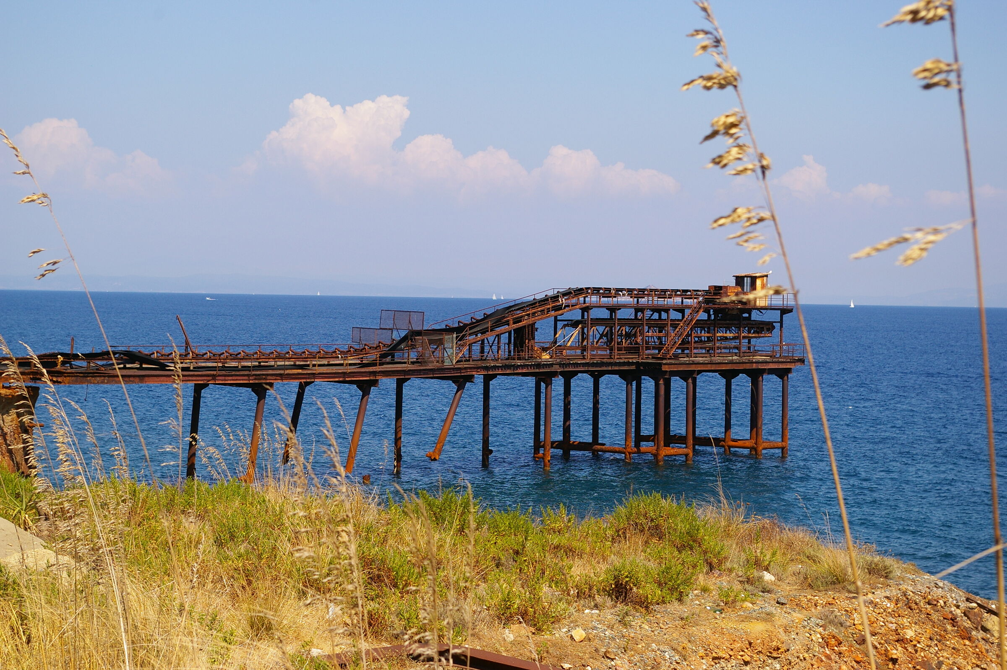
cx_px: 504
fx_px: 2306
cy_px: 335
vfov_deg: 16.5
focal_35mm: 82
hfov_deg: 24.6
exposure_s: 1/350
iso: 200
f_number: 9.5
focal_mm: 55
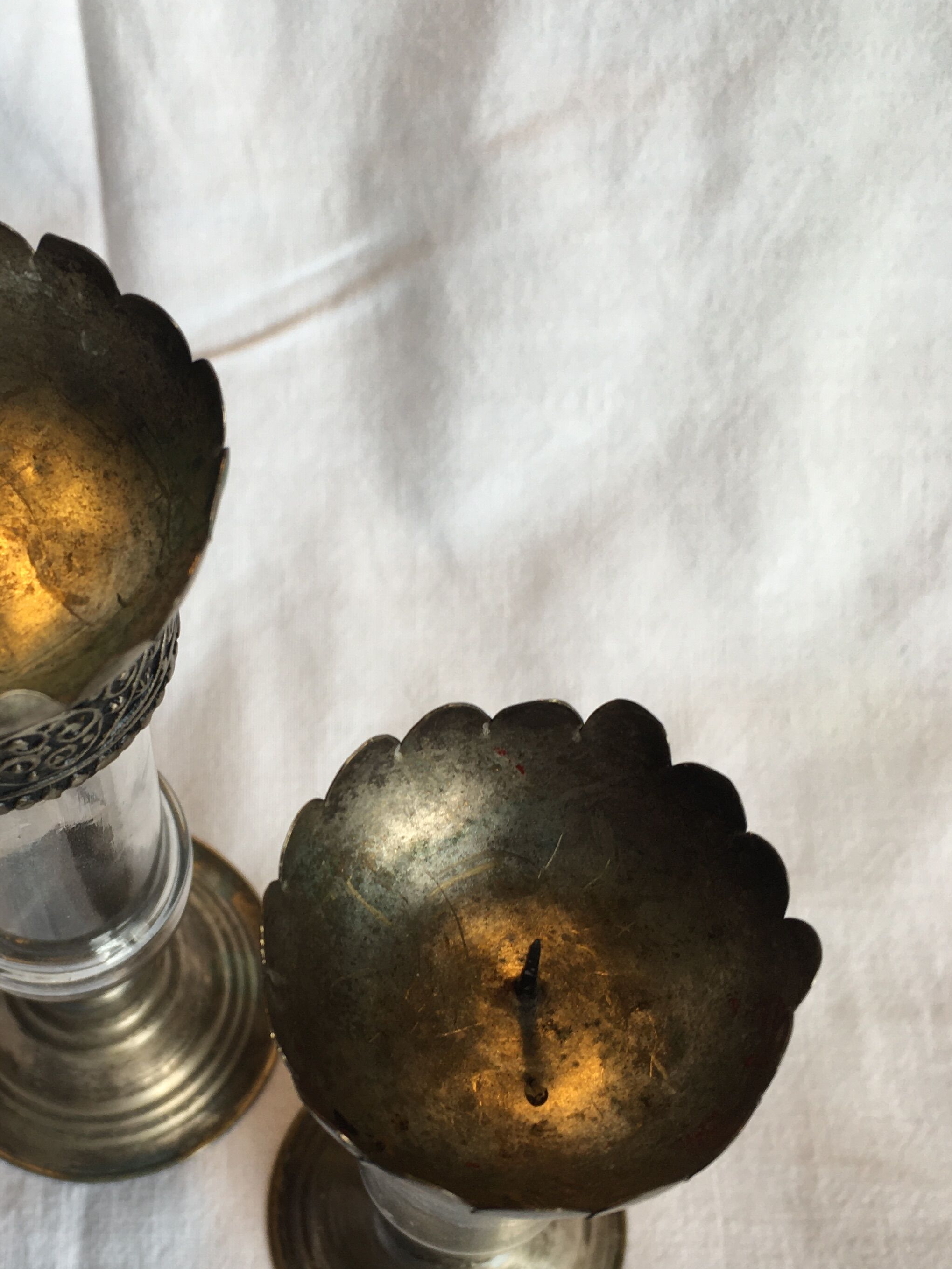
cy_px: 781
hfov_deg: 33.0
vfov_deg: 43.6
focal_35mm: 43
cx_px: 257
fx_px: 1577
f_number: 2.2
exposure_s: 1/100
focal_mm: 4.15
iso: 25
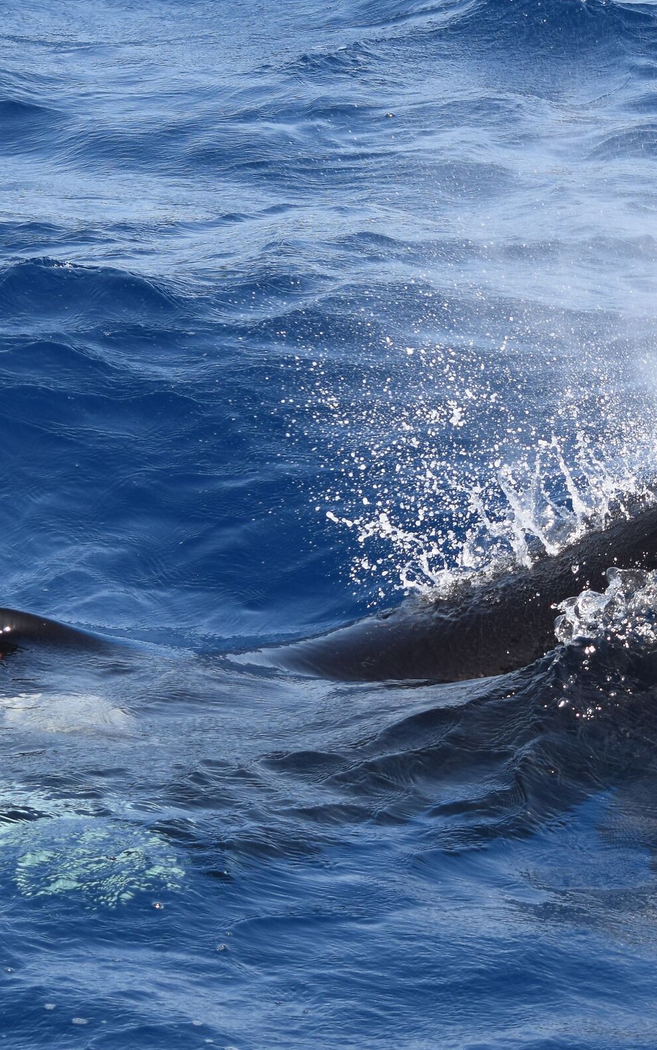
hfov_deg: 7.9
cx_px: 498
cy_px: 526
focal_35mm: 166
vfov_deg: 12.6
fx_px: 4754
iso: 400
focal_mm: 72
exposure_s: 1/1250
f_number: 5.6
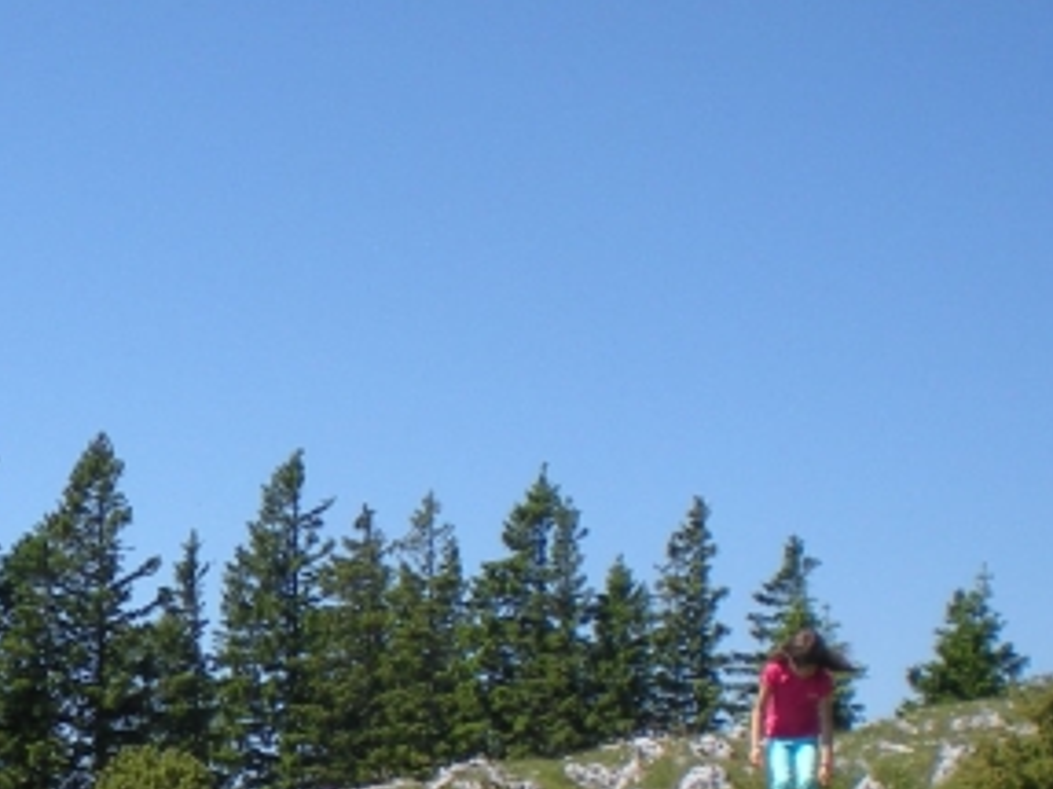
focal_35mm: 106
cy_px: 870
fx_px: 3223
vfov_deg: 13.7
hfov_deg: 18.2
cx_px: 55
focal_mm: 6.3
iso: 64
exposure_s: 1/417
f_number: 4.6
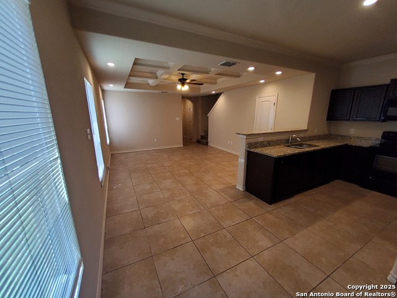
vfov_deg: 89.9
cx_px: 198
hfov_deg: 106.2
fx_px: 149
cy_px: 149
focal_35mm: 13
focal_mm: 1.13
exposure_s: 1/60
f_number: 2.2
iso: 100
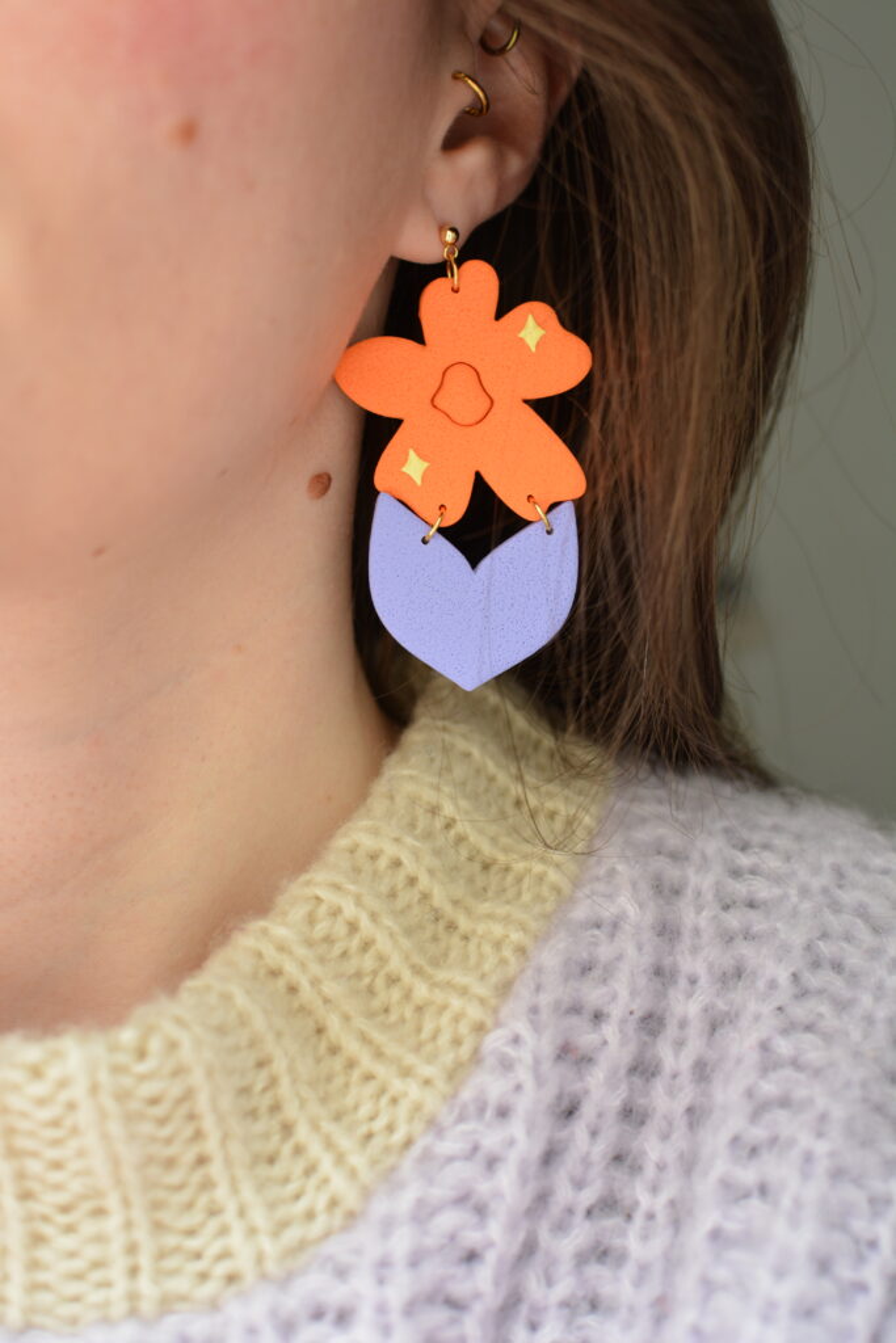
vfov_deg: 37.8
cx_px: 448
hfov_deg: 25.8
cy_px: 672
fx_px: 1959
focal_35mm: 52
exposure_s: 1/60
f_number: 4
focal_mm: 35
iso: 400
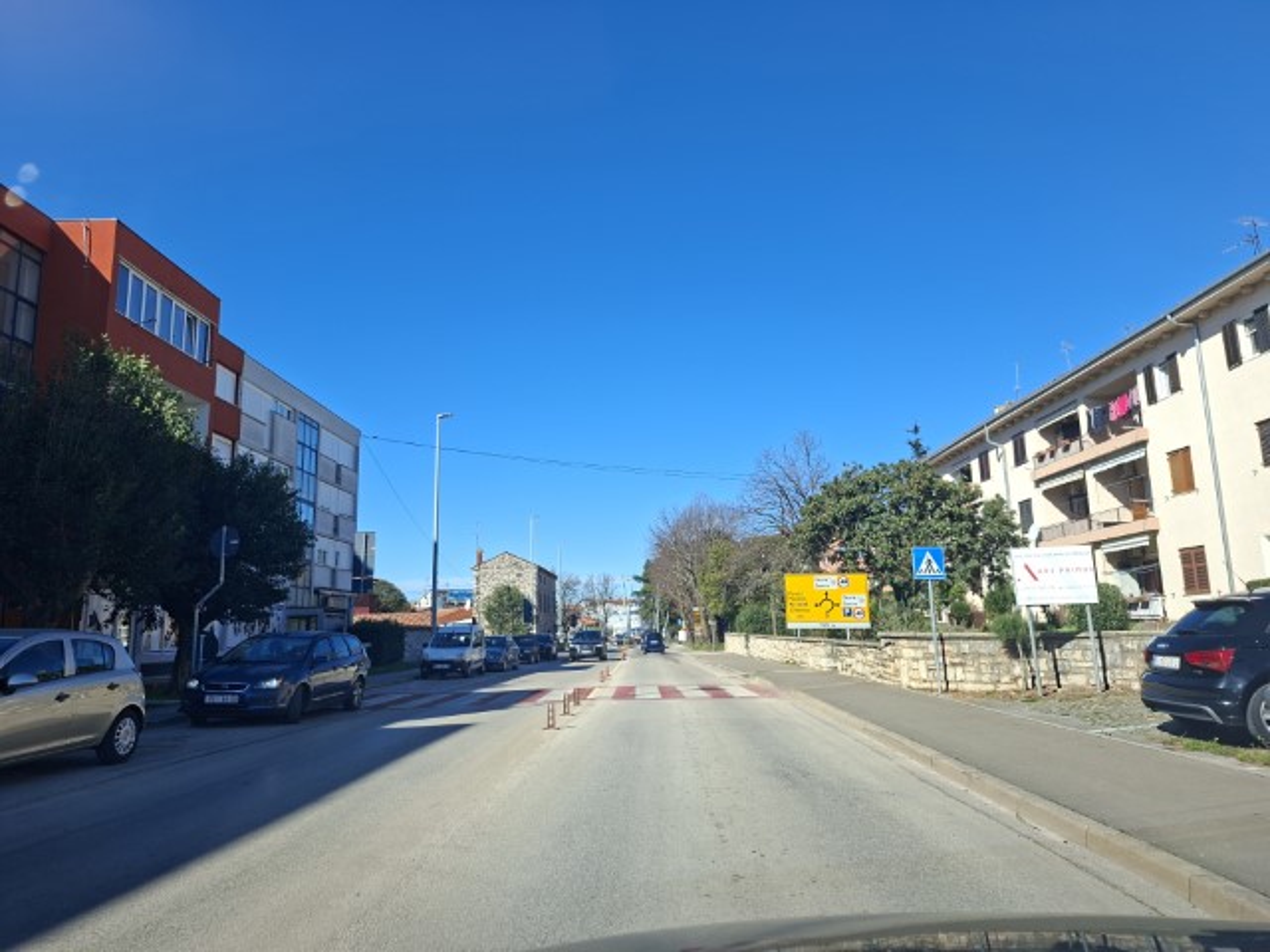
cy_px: 476
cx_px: 635
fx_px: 844
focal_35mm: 23
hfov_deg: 73.9
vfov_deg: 58.9
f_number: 1.8
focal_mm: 5.54
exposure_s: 1/1166
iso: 50
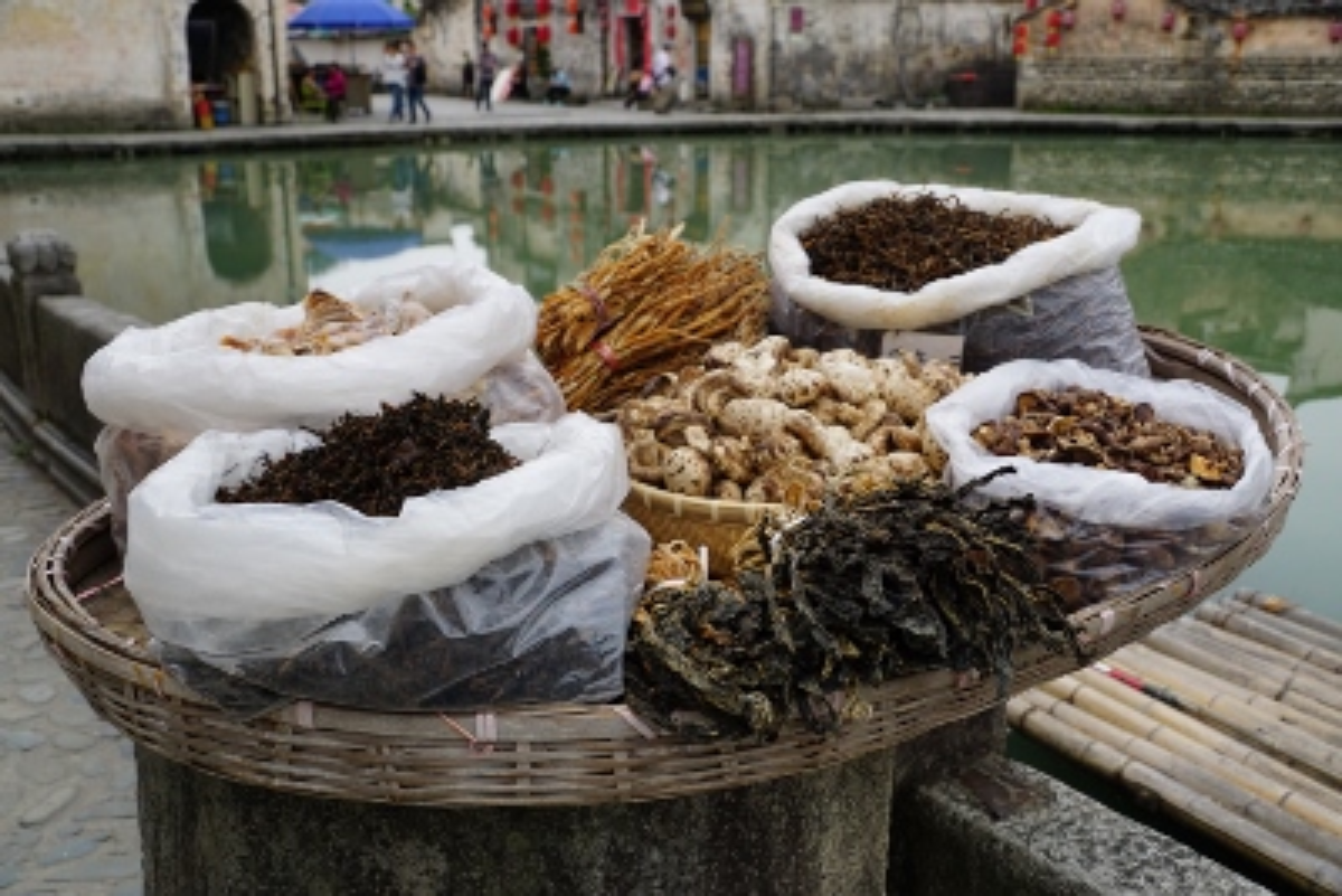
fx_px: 1454
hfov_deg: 49.5
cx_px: 671
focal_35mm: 39
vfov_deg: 34.2
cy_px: 448
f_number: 7.1
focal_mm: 26
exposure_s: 1/100
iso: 100
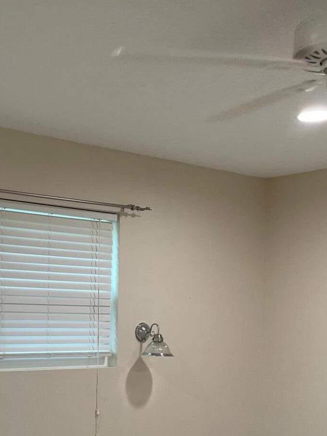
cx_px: 42
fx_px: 718
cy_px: 382
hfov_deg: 25.0
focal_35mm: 57
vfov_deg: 32.3
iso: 100
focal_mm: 4.2
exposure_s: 1/120
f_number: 1.6
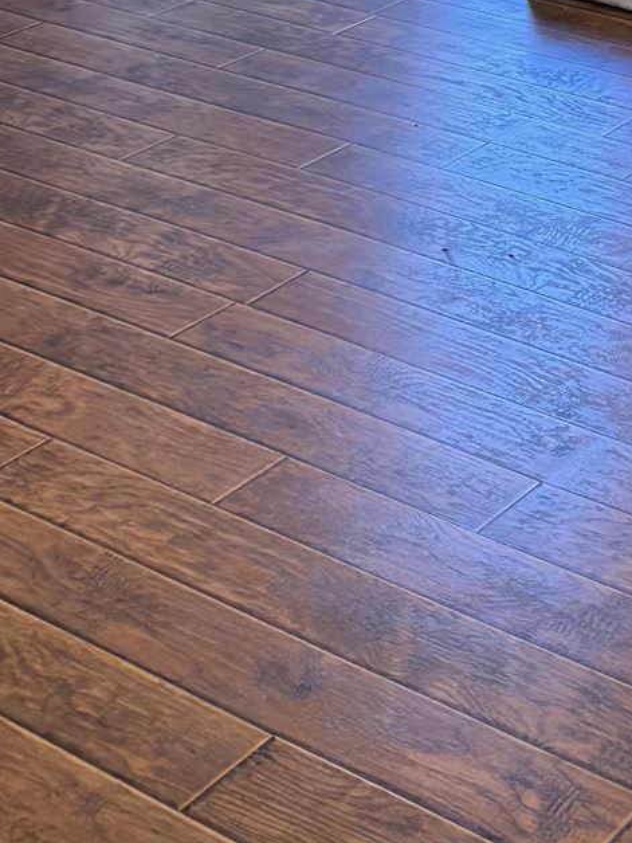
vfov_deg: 19.3
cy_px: -443
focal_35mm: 88
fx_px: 2142
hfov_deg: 16.4
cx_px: 666
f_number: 1.78
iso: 200
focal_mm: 6.76
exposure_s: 1/120
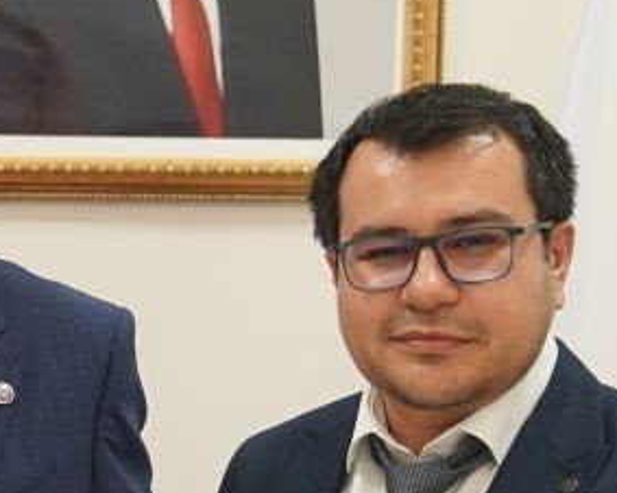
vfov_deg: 8.1
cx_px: -122
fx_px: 3449
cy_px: 552
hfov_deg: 10.1
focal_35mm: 189
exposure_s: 1/100
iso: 1250
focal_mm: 38
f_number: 3.2
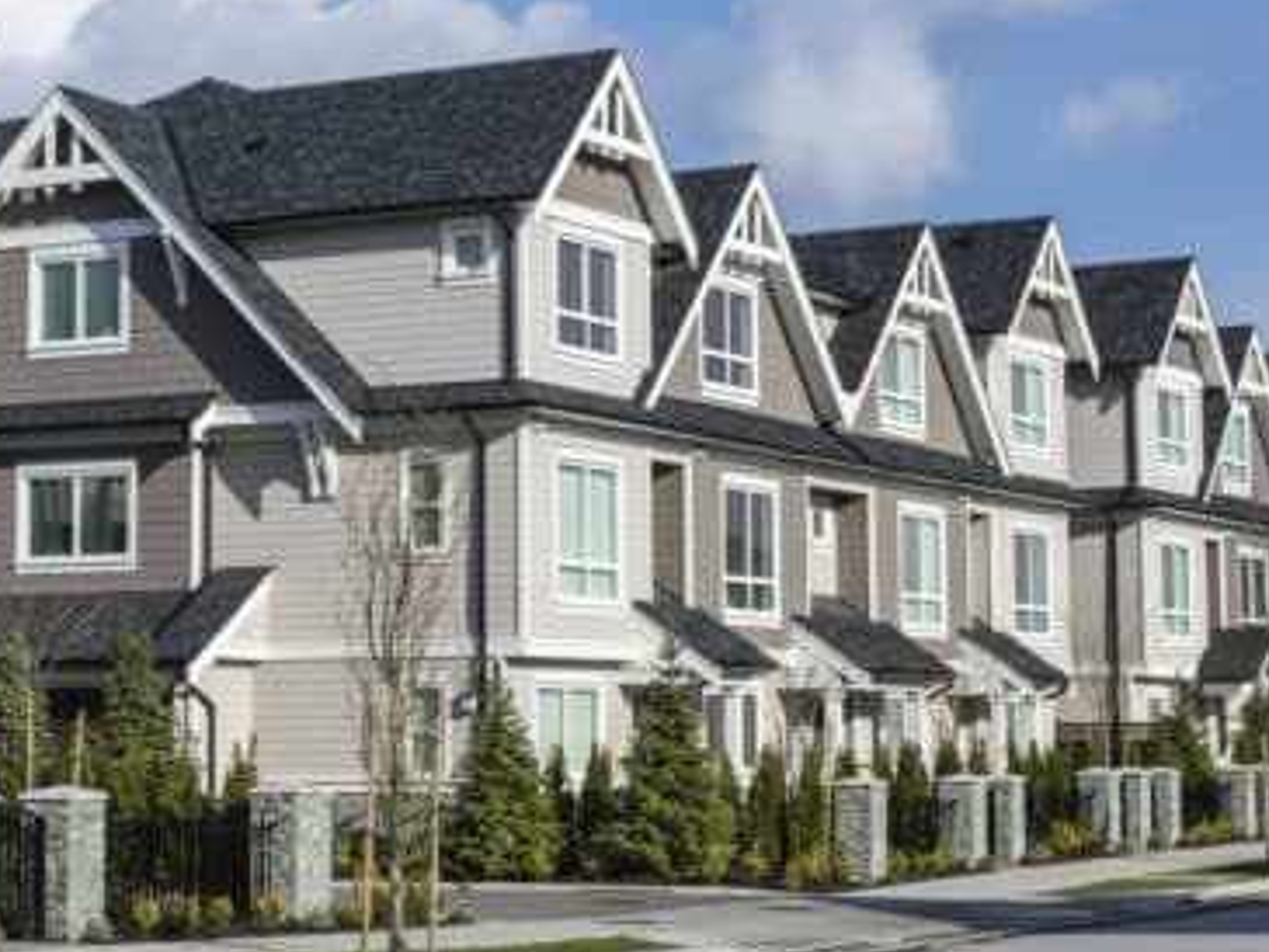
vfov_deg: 16.2
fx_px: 3337
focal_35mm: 91
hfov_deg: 21.4
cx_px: 396
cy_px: 407
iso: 200
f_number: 7.1
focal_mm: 30
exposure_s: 1/320
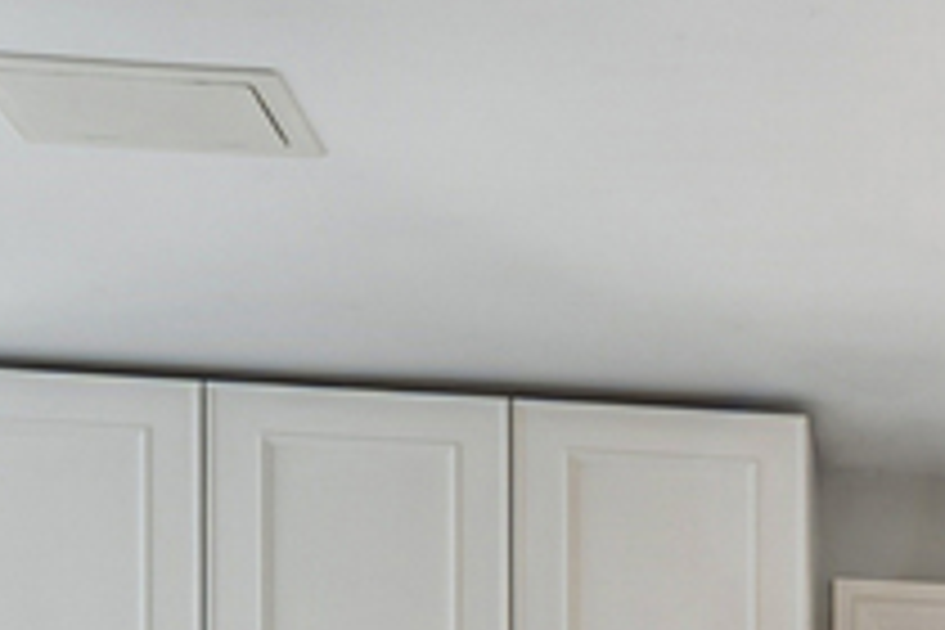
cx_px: 1469
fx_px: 2835
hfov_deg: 16.9
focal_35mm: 108
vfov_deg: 11.3
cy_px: 1323
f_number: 9.5
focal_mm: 14
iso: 200
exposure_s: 1/2
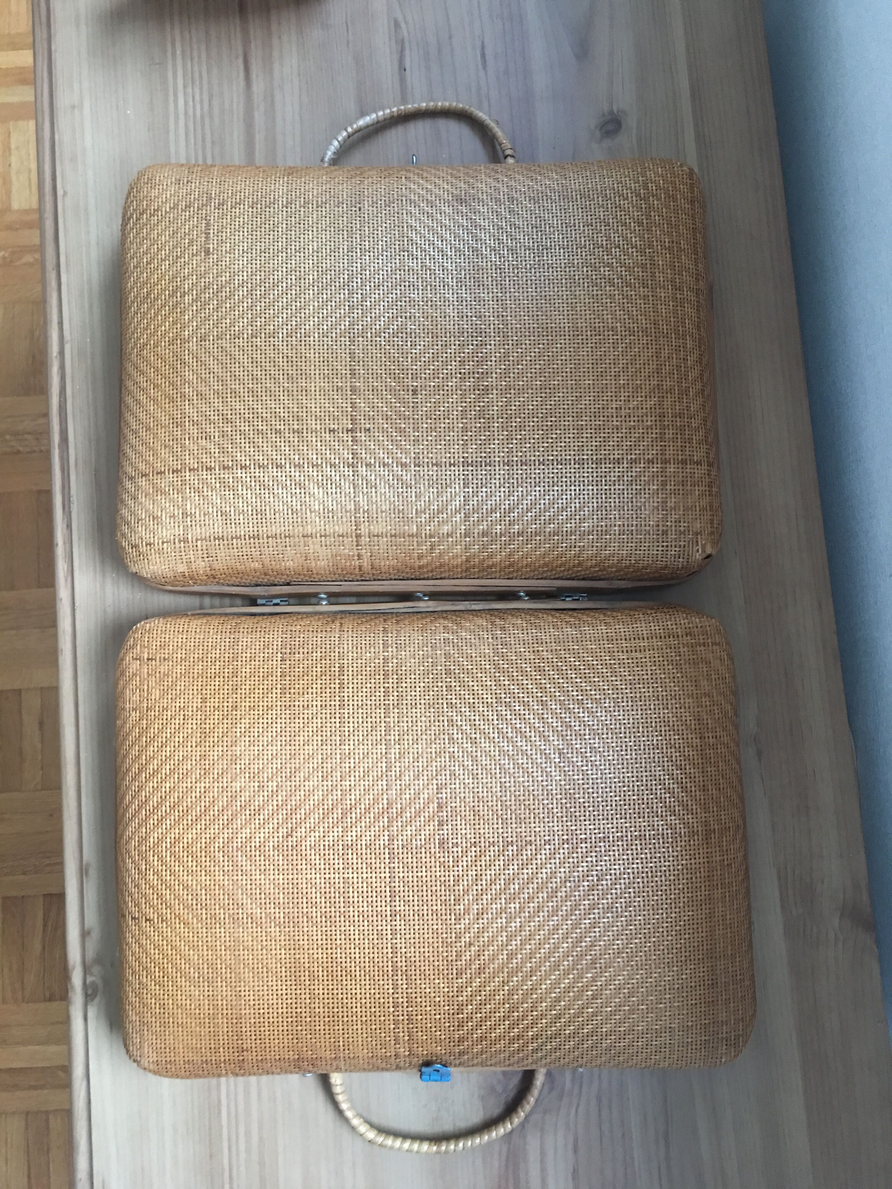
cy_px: 594
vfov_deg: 61.7
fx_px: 996
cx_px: 446
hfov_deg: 48.2
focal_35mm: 29
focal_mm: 4.15
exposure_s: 1/10
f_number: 2.2
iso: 80
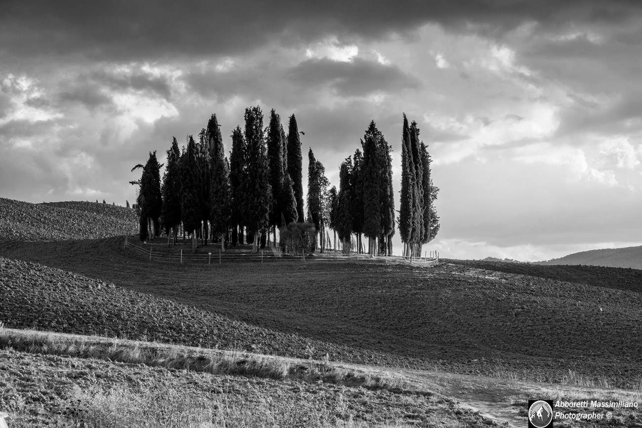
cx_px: 321
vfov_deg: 16.5
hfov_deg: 24.5
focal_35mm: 83
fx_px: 1480
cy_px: 214
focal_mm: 55
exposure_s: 1/50
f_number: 14
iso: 400
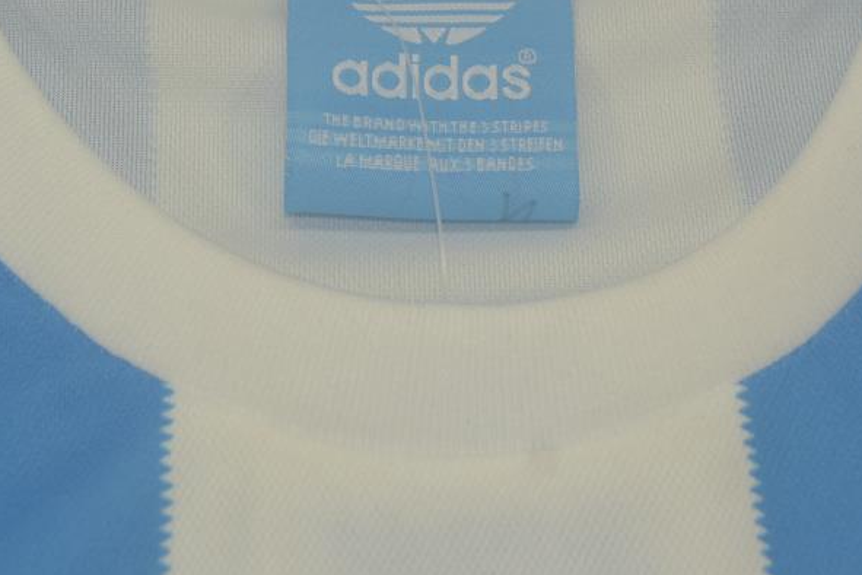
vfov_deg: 14.1
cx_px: 433
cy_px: 54
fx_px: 2296
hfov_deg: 21.3
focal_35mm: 96
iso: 200
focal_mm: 35
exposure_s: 1/125
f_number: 5
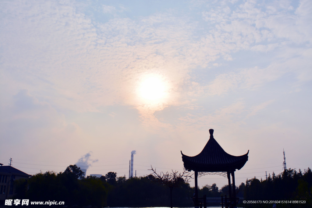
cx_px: 156
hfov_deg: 53.1
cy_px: 104
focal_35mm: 36
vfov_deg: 36.9
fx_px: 312
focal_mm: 24
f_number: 11
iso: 110
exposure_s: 1/500
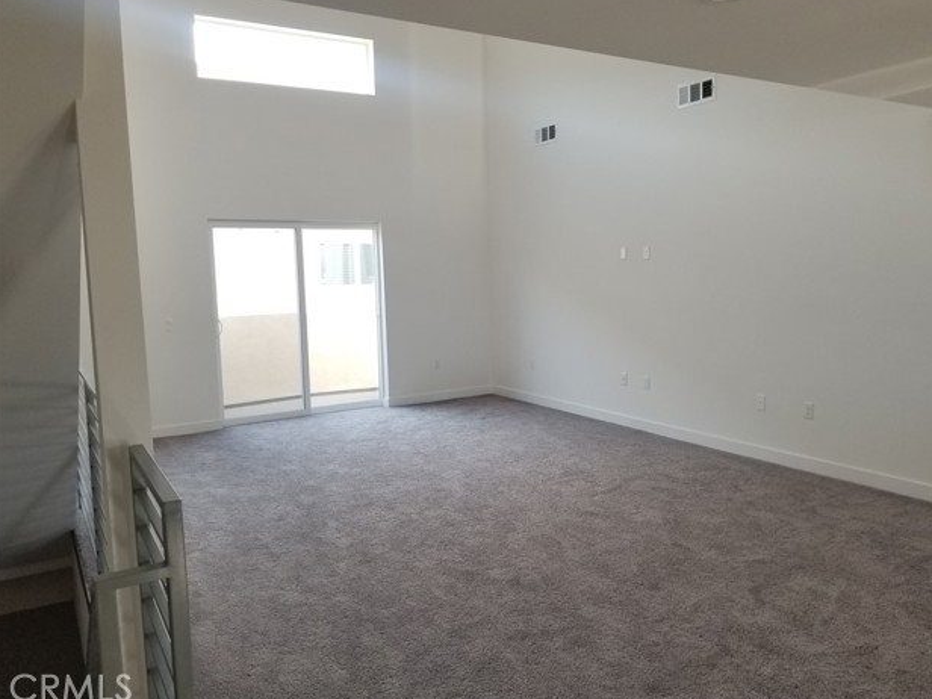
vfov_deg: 51.4
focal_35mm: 27
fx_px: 727
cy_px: 346
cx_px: 475
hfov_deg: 65.3
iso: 80
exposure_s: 1/120
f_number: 1.7
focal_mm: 4.3
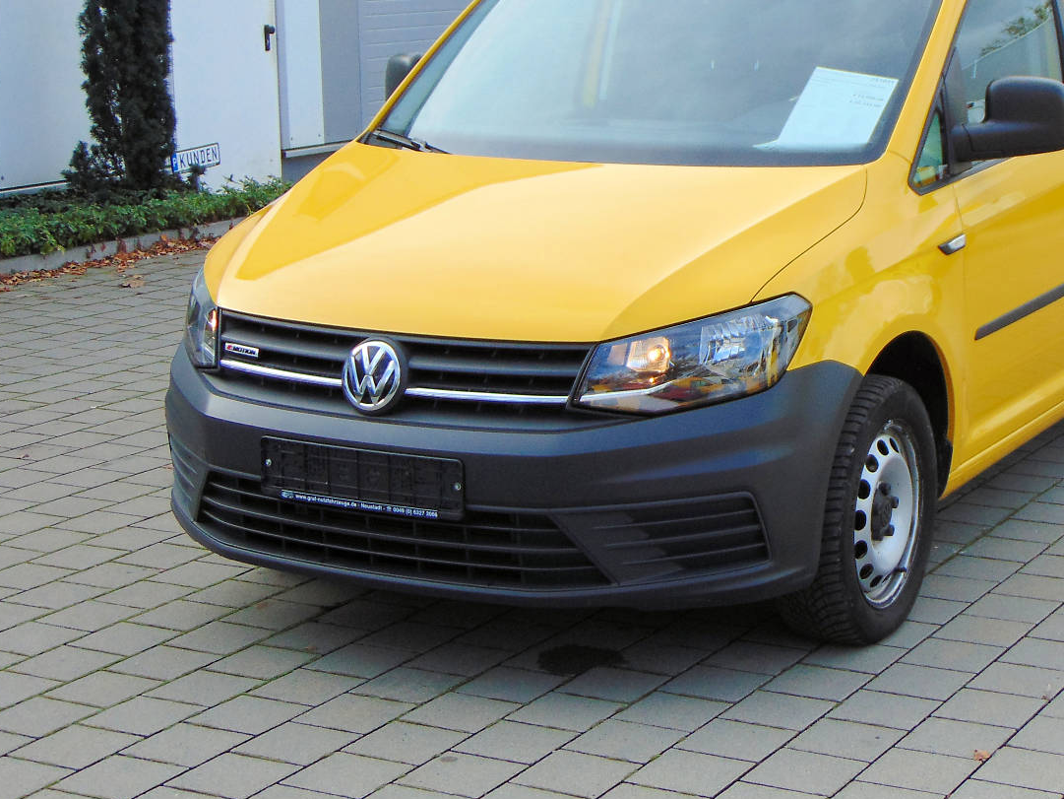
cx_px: 733
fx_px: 2275
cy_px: 315
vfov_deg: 19.9
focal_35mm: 74
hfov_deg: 26.1
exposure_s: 1/320
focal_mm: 9
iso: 80
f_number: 3.5
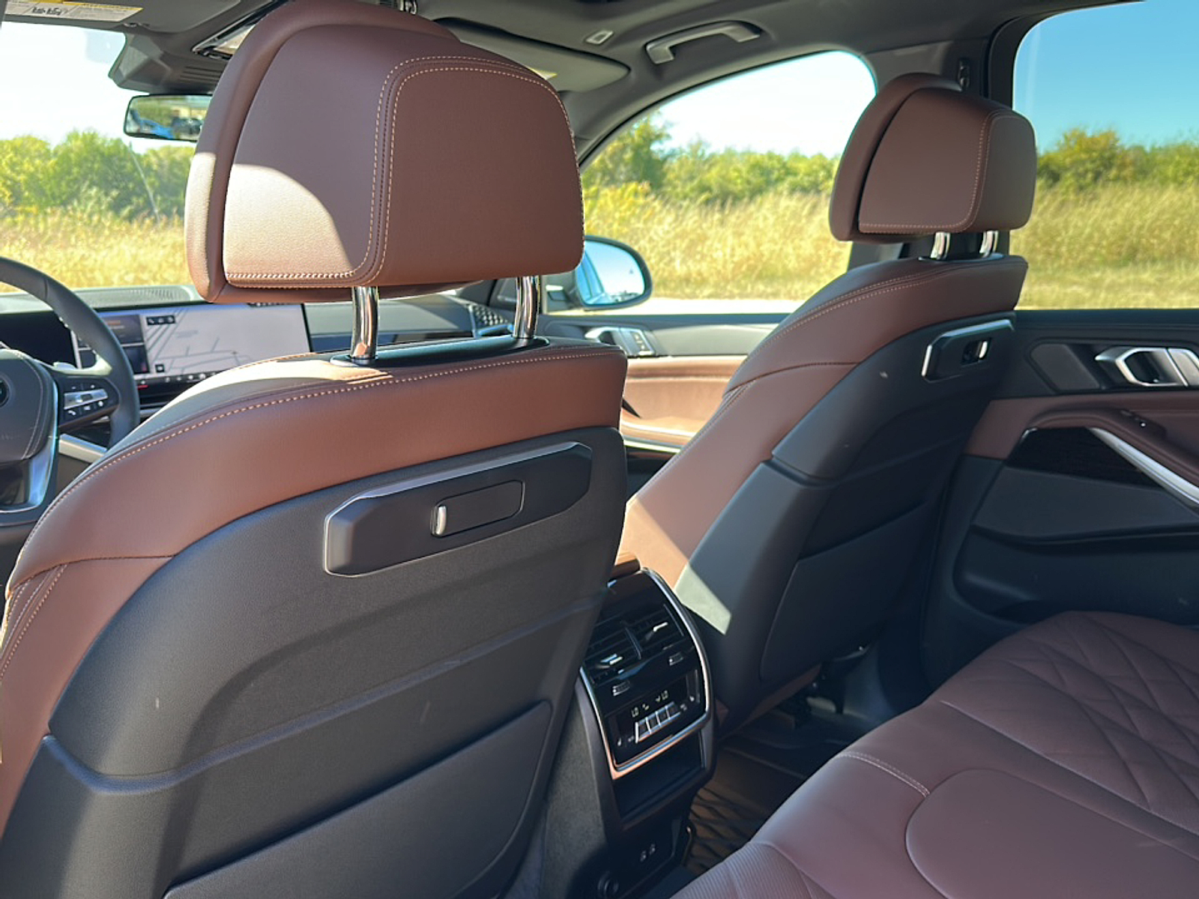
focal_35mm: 25
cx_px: 600
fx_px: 866
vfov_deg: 54.9
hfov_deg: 69.4
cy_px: 450
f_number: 1.78
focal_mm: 6.86
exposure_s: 1/260
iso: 80
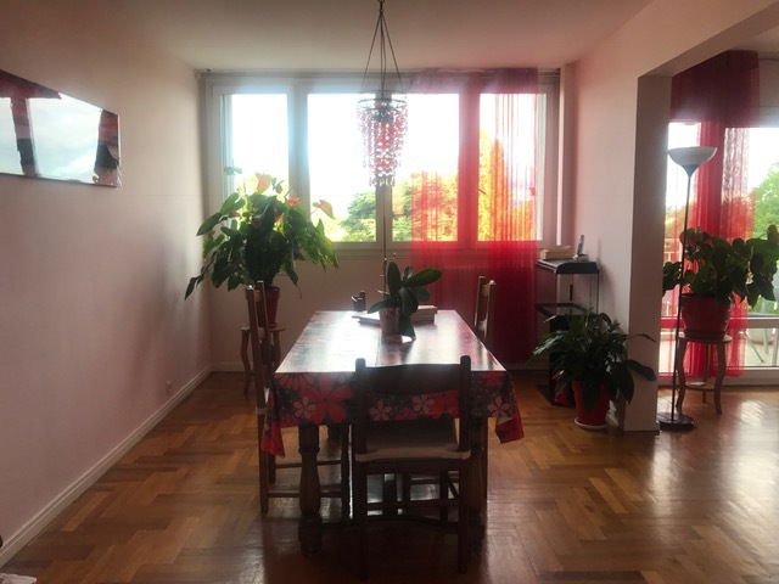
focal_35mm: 28
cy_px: 292
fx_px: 630
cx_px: 390
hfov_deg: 63.4
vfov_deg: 49.7
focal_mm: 3.99
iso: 25
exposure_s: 1/50
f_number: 1.8
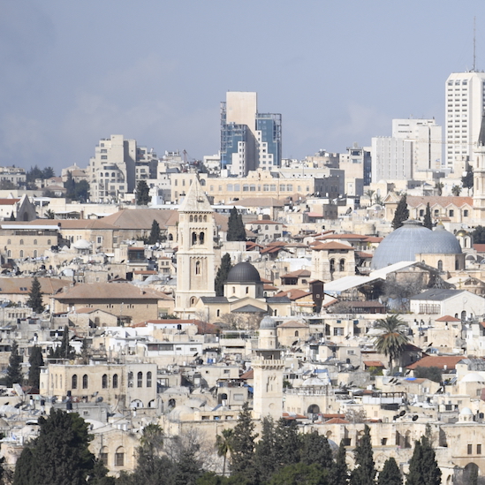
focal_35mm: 291
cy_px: 273
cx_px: 521
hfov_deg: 6.0
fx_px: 4613
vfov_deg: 6.0
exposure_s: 1/800
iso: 100
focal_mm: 90
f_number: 5.3
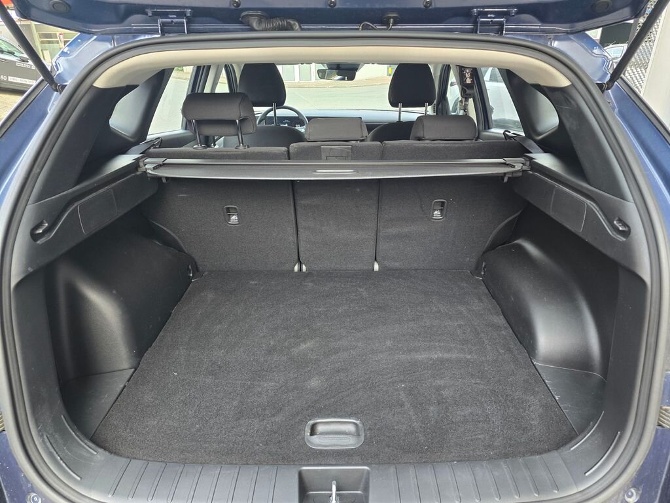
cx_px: 335
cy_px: 252
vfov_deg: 58.9
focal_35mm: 23
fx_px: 445
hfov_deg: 73.9
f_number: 1.7
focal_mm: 6.3
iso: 200
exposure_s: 1/180
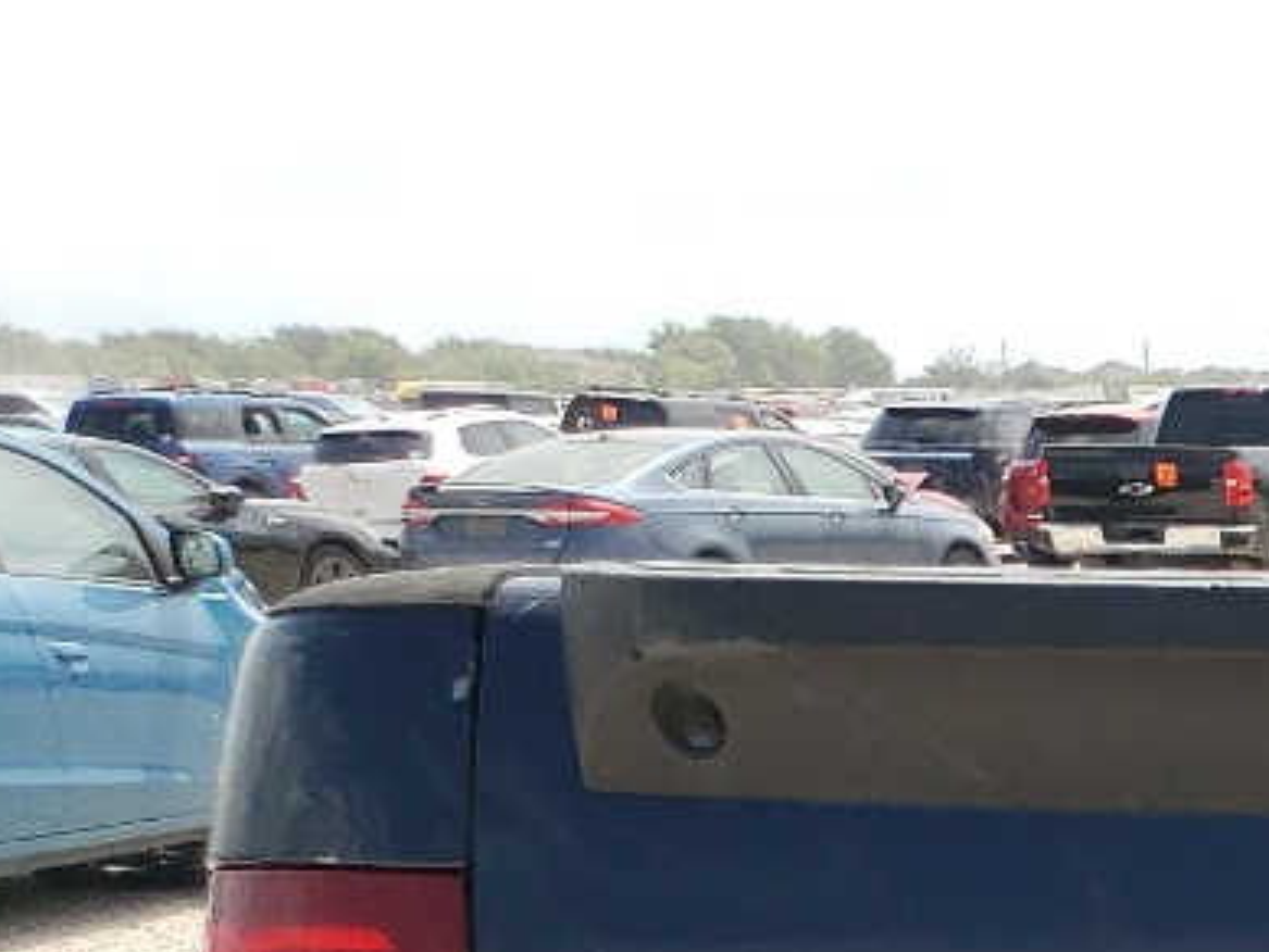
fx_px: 3924
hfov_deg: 14.8
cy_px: 1575
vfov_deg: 12.9
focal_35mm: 107
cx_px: 2593
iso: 50
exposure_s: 1/2500
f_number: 1.5
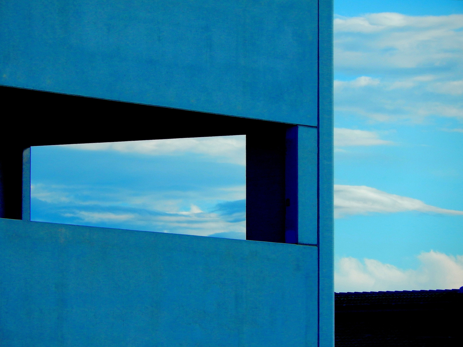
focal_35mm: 332
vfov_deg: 4.5
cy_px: 174
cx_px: 232
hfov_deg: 6.0
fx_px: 4441
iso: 125
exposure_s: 1/500
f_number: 6
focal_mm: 59.5
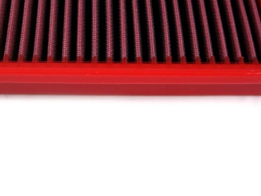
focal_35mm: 66
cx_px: 90
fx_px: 498
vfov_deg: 22.0
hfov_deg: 29.2
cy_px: 47
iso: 88
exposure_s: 1/59.7
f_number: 2.8
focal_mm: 5.7
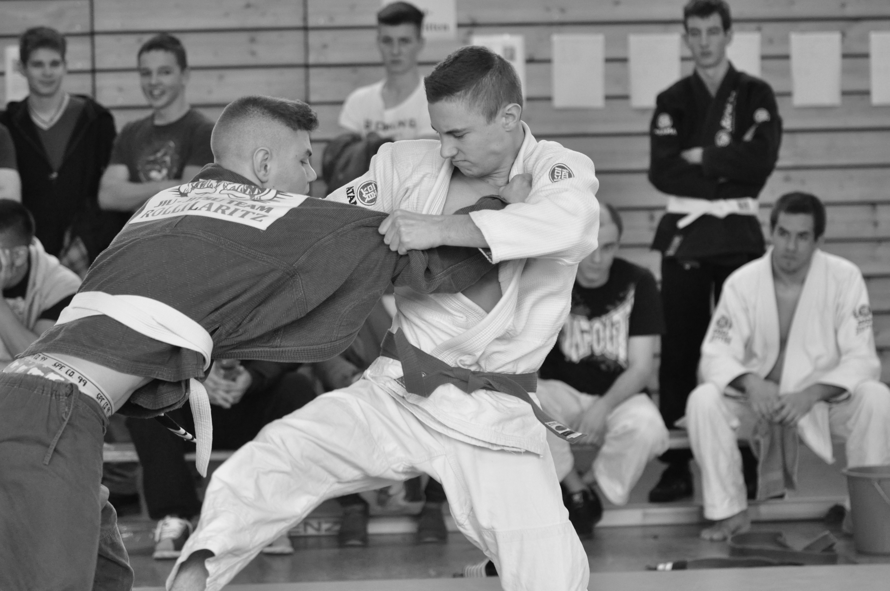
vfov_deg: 10.6
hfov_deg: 15.9
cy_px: 296
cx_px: 445
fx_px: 3185
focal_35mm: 129
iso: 1600
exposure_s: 1/400
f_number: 2.8
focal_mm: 86
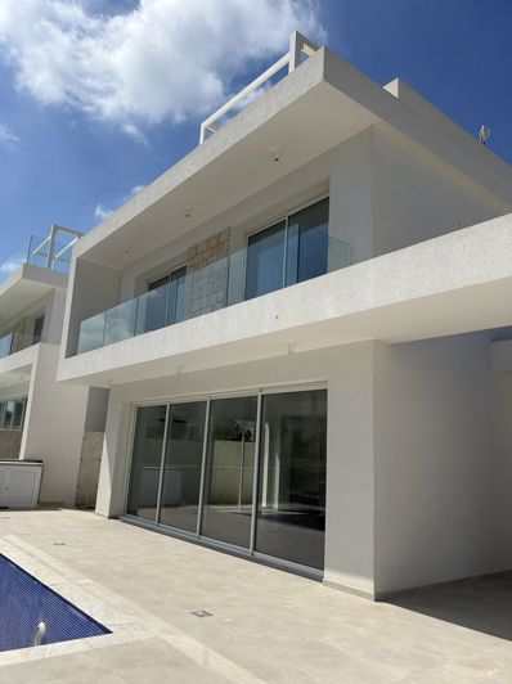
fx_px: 514
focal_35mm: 26
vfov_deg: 67.4
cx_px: 256
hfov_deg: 53.0
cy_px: 342
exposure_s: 1/11364
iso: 50
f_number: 1.5
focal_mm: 5.7
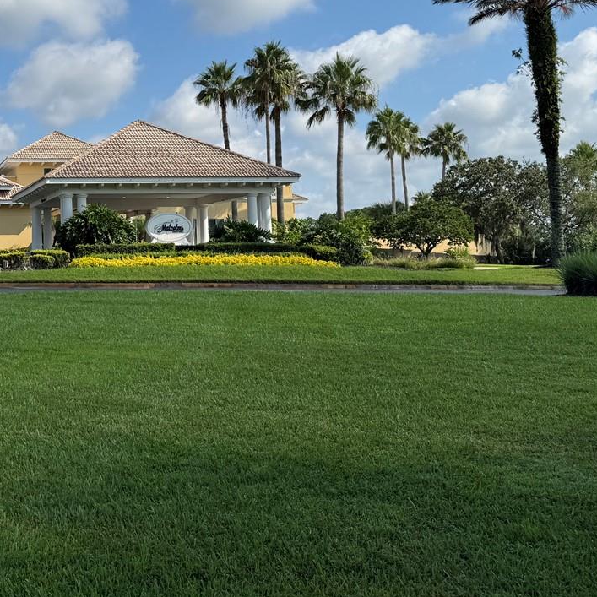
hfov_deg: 33.4
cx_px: 52
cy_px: 155
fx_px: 937
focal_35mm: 48
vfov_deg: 34.7
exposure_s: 1/6410
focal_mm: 6.76
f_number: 1.78
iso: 80
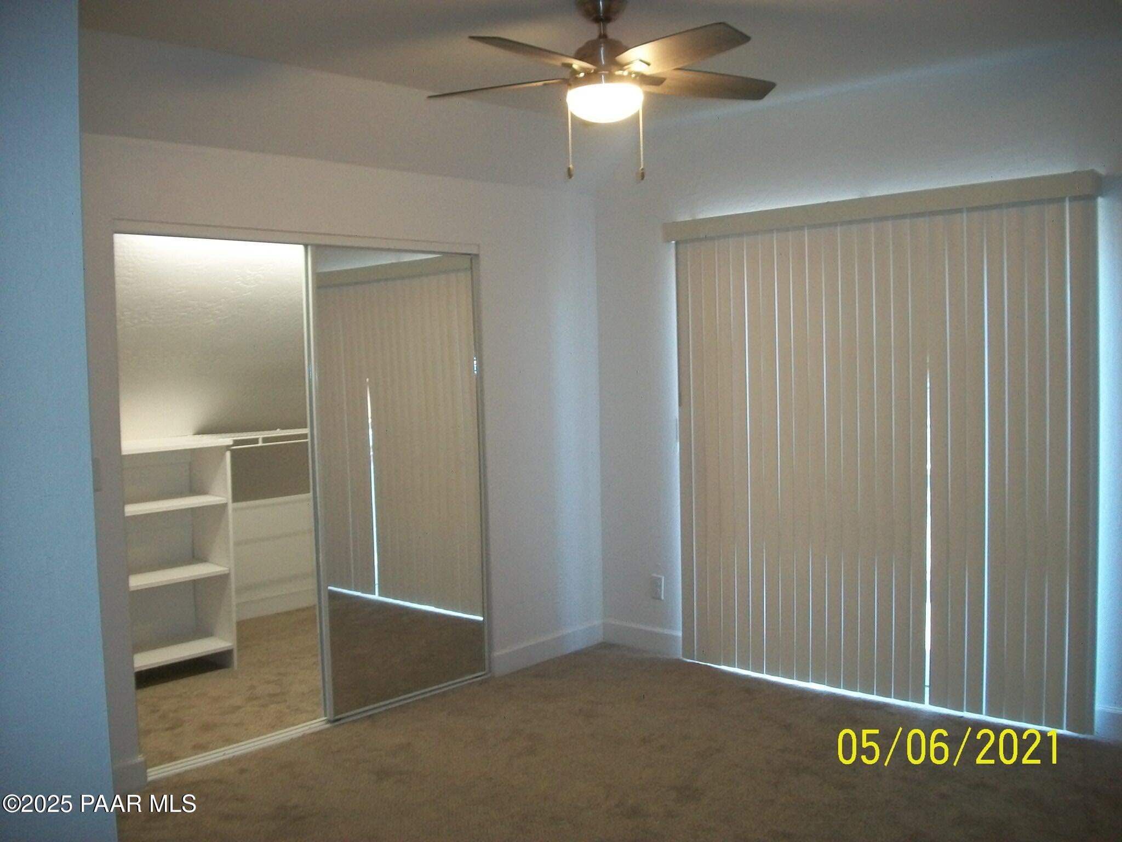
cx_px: 561
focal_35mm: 32
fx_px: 1037
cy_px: 421
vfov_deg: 44.2
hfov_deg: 56.8
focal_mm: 5.7
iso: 160
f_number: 2.9
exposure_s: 1/30
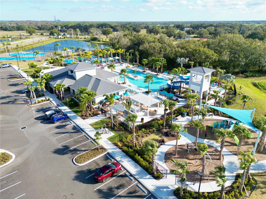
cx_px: 133
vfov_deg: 56.8
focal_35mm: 24
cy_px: 100
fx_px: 184
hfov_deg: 71.6
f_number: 1.7
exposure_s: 1/2000
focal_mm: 6.72
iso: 200
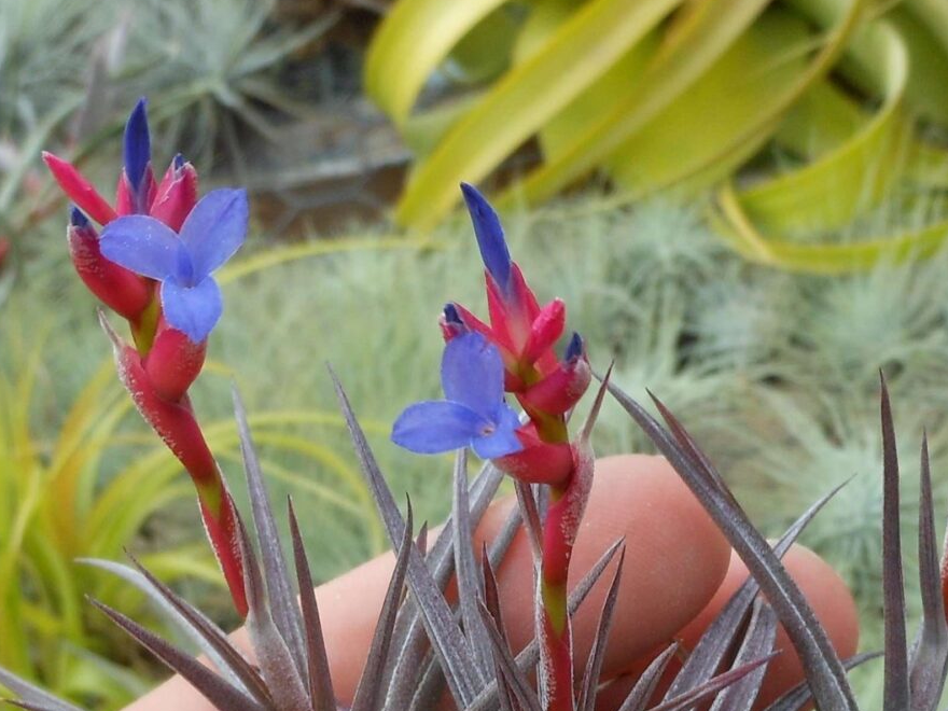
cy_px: 673
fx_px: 2629
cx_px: 591
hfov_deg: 20.4
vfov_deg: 15.2
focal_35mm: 96
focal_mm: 5.9
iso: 80
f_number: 4
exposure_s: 1/125
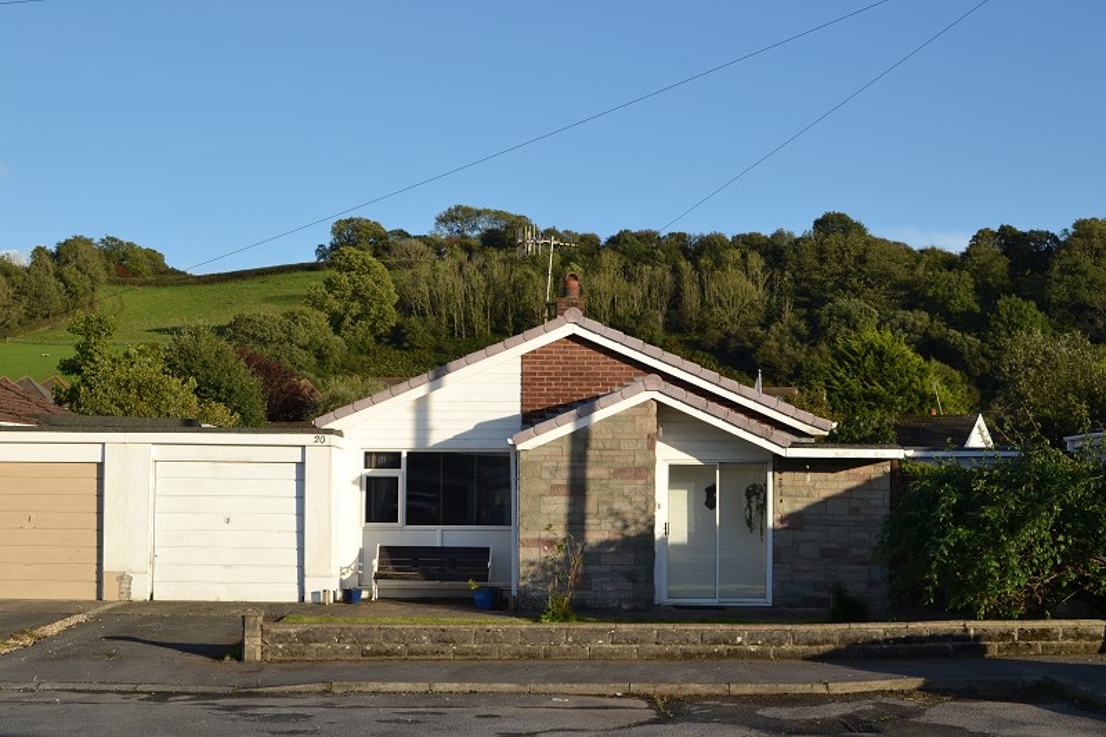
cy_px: 368
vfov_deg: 25.7
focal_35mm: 52
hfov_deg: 37.9
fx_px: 1612
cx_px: 553
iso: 100
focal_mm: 35
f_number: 8
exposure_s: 1/200
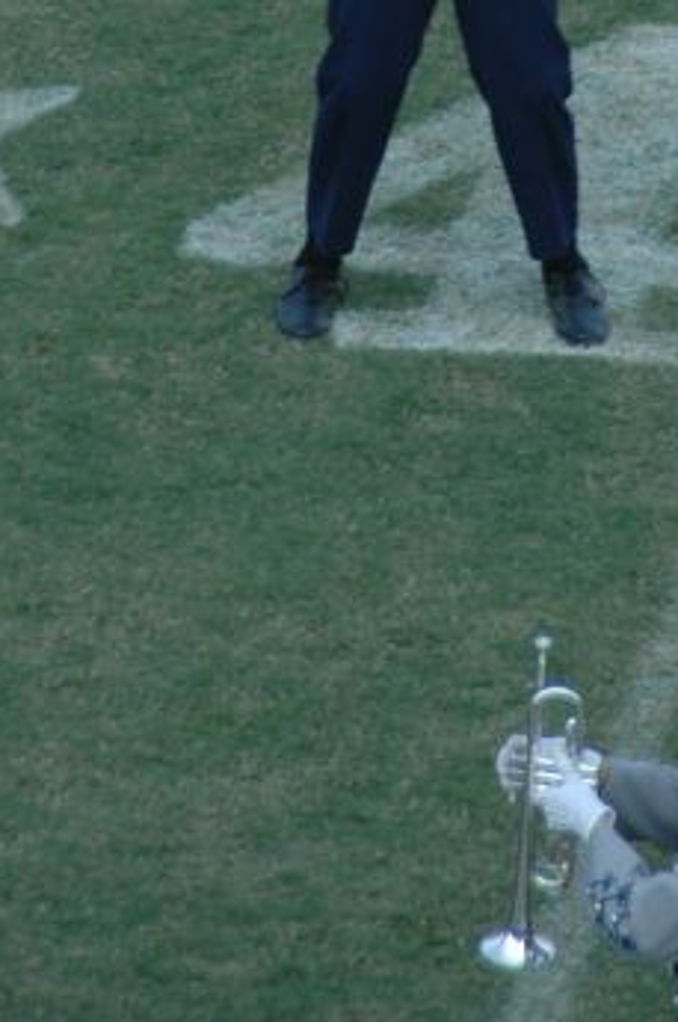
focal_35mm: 890
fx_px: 25217
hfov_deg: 1.5
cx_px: 506
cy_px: -213
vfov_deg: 2.3
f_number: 5.6
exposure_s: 1/250
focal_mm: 200
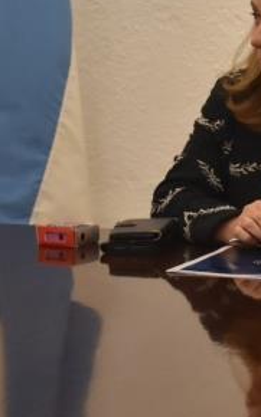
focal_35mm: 259
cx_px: 206
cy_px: 109
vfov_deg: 8.1
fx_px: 2951
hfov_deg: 5.1
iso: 1250
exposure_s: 1/30
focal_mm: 48
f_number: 4.5
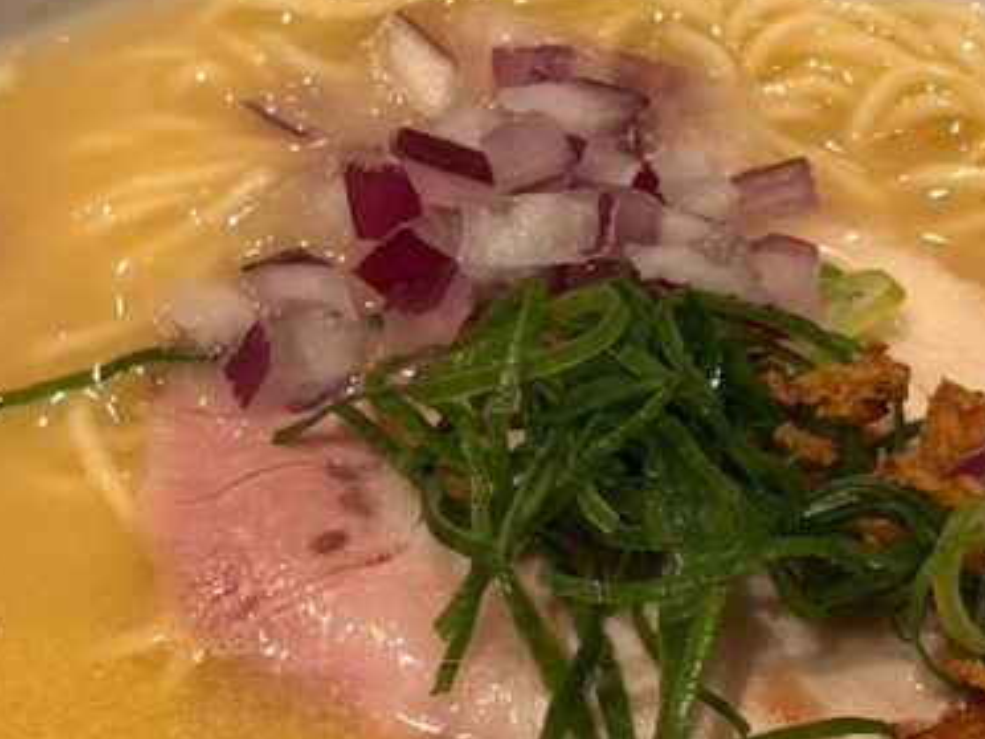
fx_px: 4069
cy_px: 532
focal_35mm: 143
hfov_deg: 13.8
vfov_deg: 10.4
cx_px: 535
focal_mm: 5.96
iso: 50
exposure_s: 1/50
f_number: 1.6
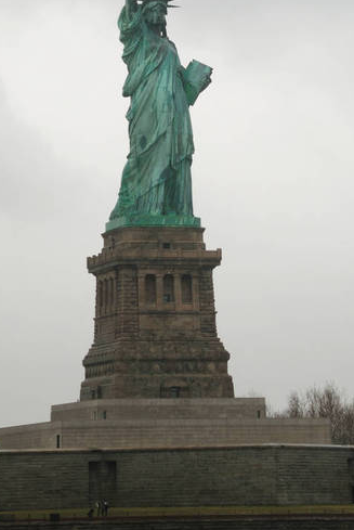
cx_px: 178
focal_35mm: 176
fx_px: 2590
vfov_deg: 11.7
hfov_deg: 7.8
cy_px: 202
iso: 140
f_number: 5.3
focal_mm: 82
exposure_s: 1/200
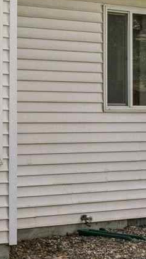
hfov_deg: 7.0
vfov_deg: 15.8
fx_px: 936
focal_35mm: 136
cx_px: -426
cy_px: 119
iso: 400
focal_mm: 17.8
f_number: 13
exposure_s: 1/320
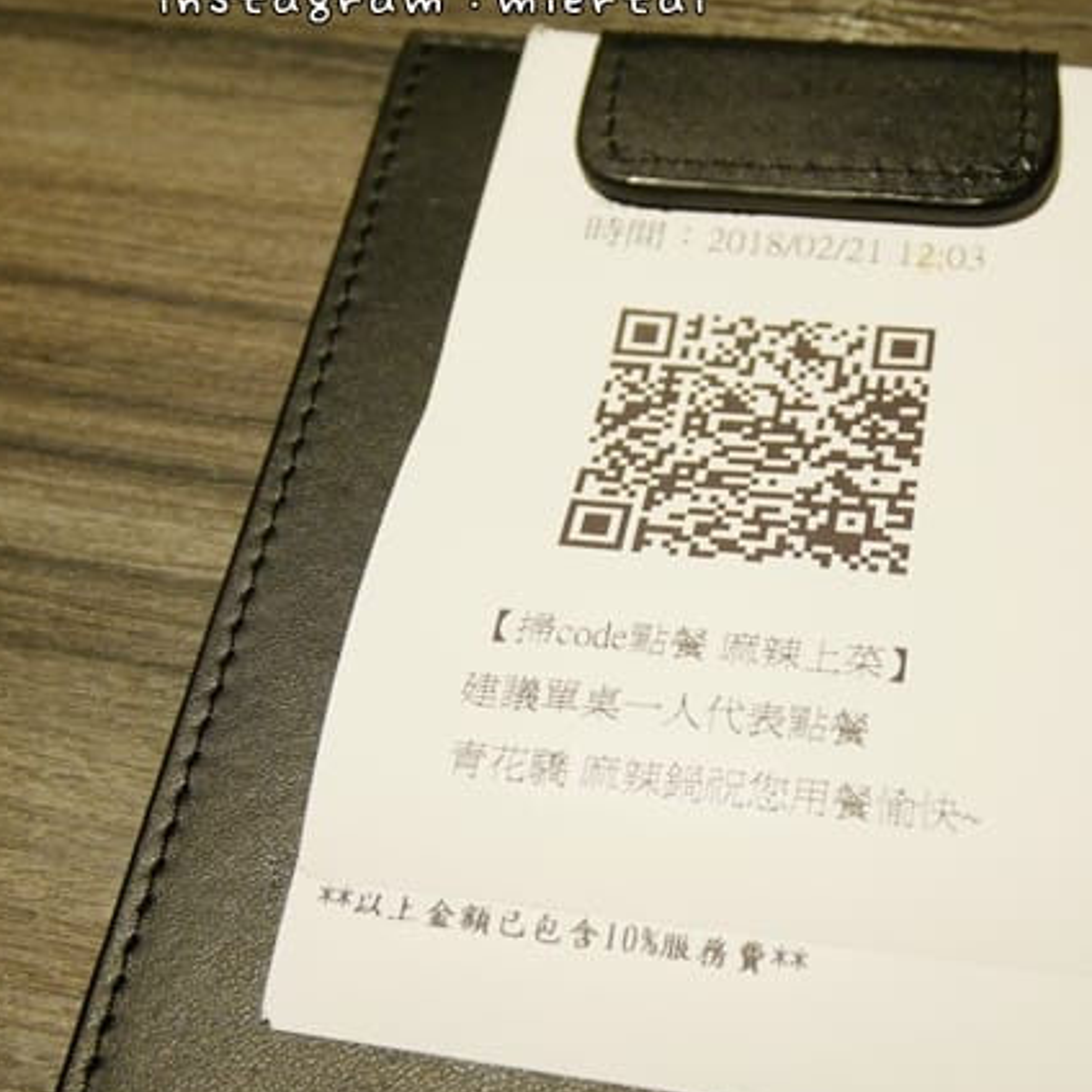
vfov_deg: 34.0
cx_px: 701
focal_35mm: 50
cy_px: 616
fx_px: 1785
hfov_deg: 33.8
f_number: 4.2
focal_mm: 18
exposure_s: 1/60
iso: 1000
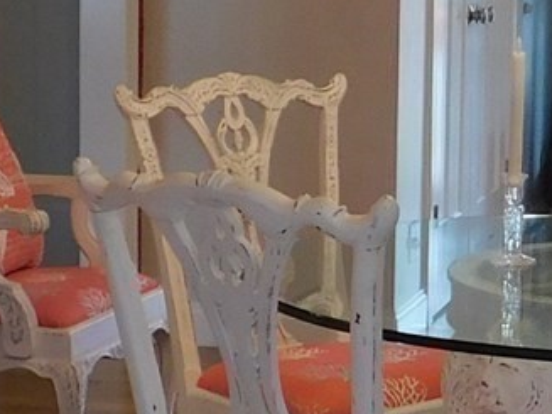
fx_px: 2295
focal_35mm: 144
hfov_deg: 13.3
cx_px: 670
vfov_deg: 10.3
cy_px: 215
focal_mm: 4
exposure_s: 1/30
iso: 125
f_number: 3
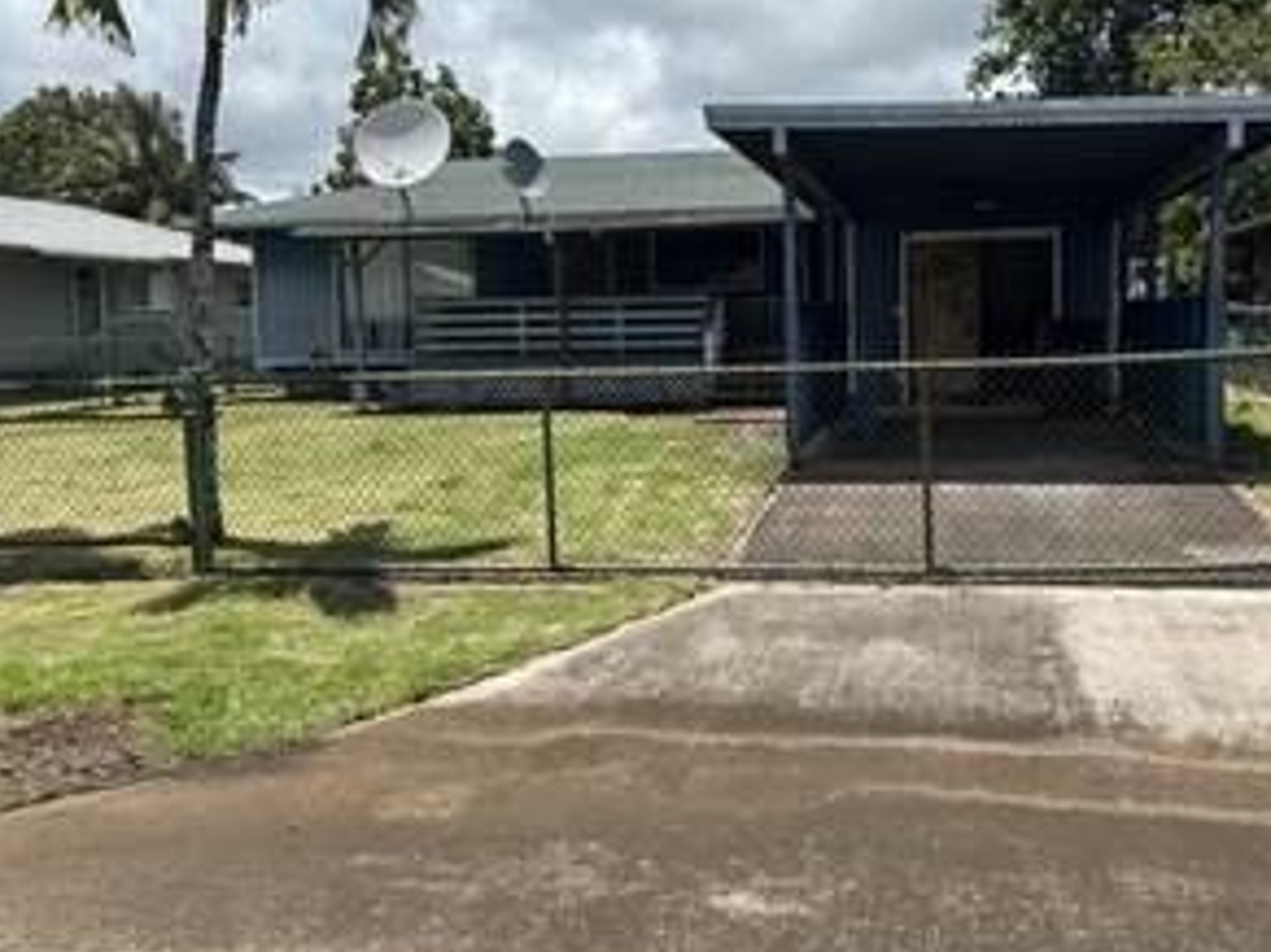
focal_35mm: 33
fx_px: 1211
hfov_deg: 55.0
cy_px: 397
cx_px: 764
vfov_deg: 42.8
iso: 80
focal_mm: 6.86
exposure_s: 1/5263
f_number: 1.78
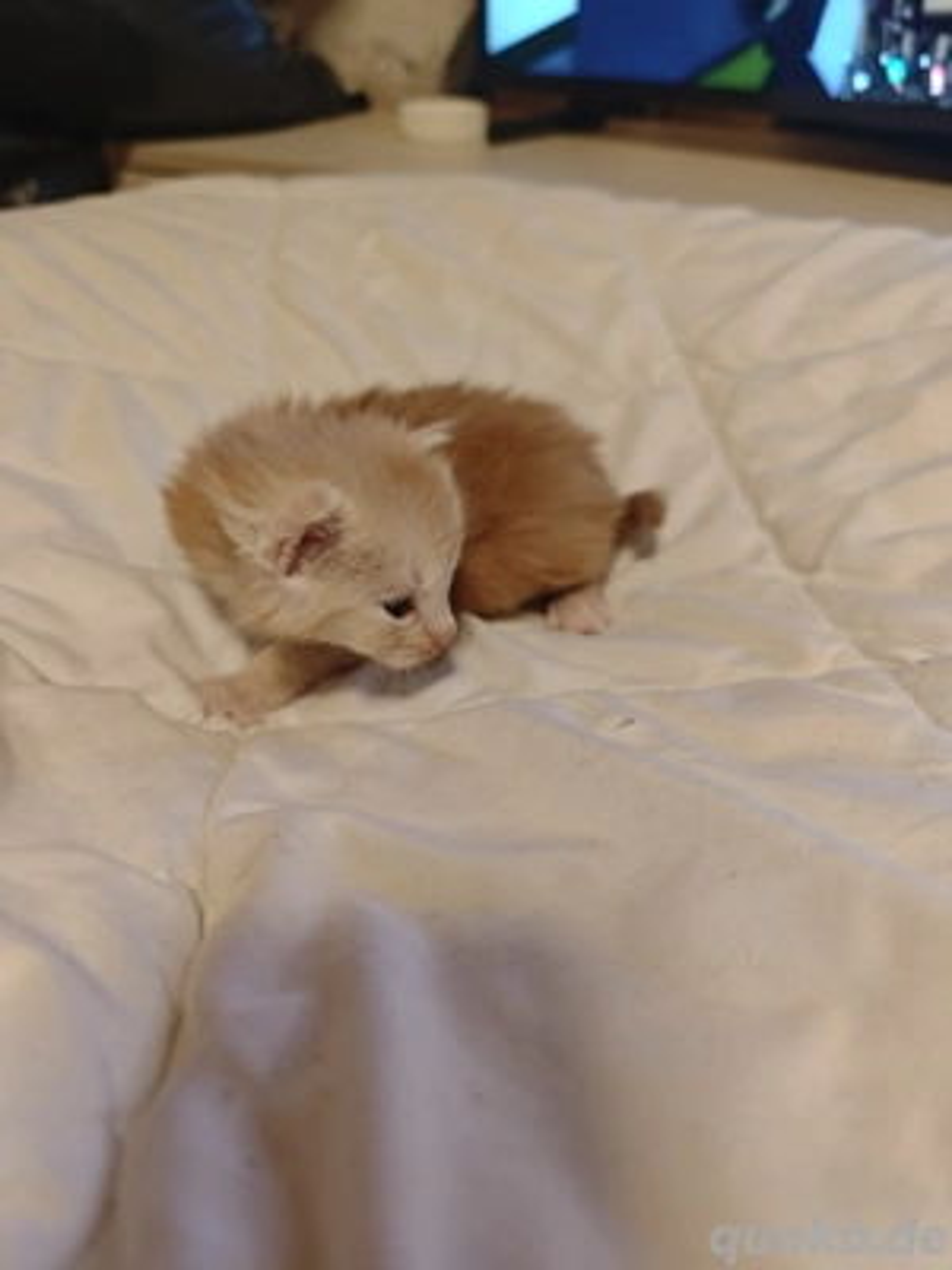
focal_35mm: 23
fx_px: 843
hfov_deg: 58.9
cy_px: 635
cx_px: 476
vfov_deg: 73.9
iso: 800
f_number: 1.63
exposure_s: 1/60
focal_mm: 8.72
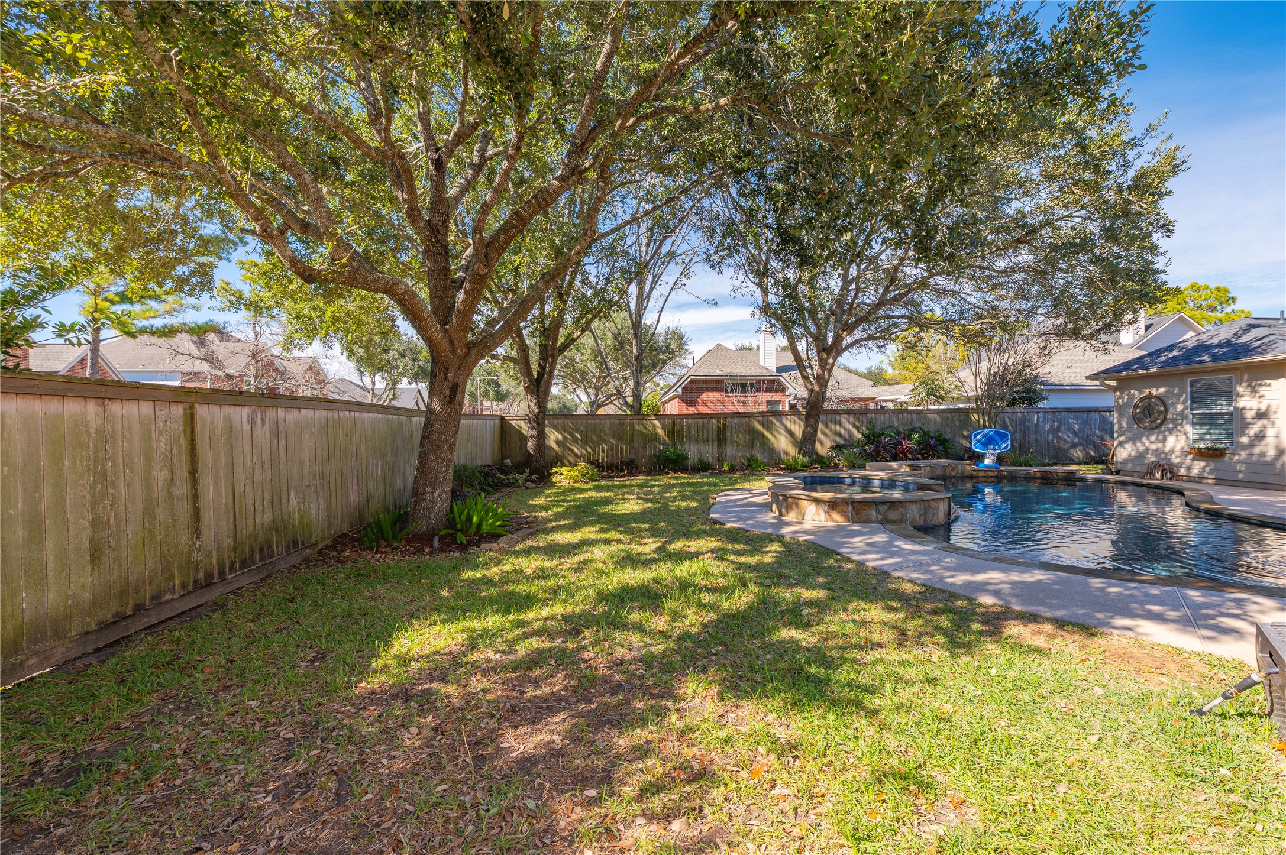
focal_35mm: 15
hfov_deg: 100.4
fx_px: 535
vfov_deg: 77.2
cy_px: 428
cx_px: 643
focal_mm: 15
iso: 100
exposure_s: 1/80
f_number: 11
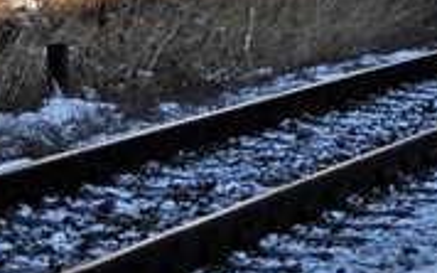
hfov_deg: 7.1
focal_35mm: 294
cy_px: -182
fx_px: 3499
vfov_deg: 4.4
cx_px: 439
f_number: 4.2
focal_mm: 38
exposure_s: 1/350
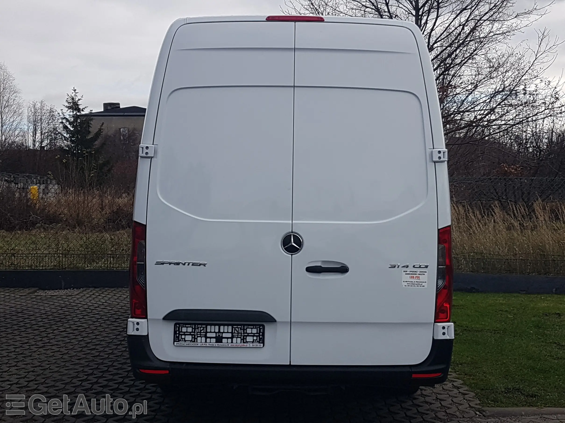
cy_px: 212
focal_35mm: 26
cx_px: 282
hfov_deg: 67.3
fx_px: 424
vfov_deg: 53.1
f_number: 1.7
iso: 40
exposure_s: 1/1168
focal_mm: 4.2
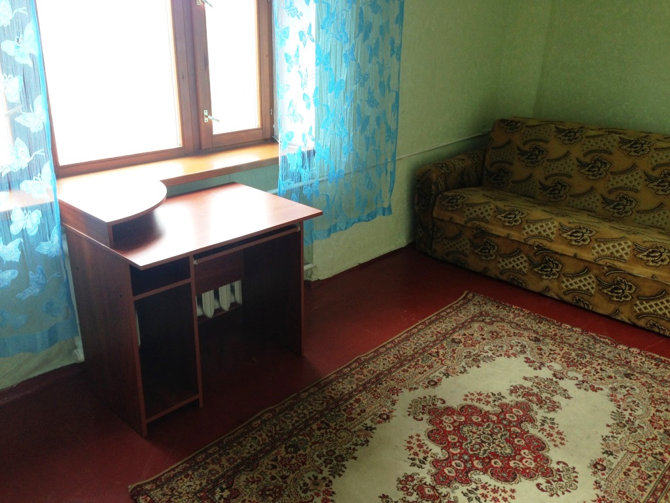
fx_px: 639
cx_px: 335
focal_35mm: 33
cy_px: 252
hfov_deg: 55.4
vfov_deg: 42.9
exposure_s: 1/60
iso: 64
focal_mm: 4.13
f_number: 2.4
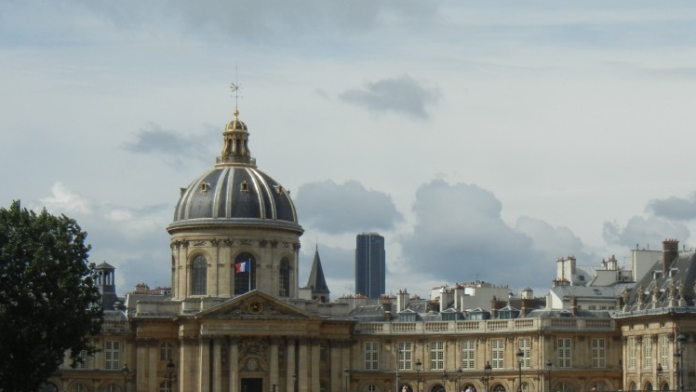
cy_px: 231
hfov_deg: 24.1
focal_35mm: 88
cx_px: 434
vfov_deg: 13.7
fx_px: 1624
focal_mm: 10.6
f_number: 8
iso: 160
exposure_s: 1/548
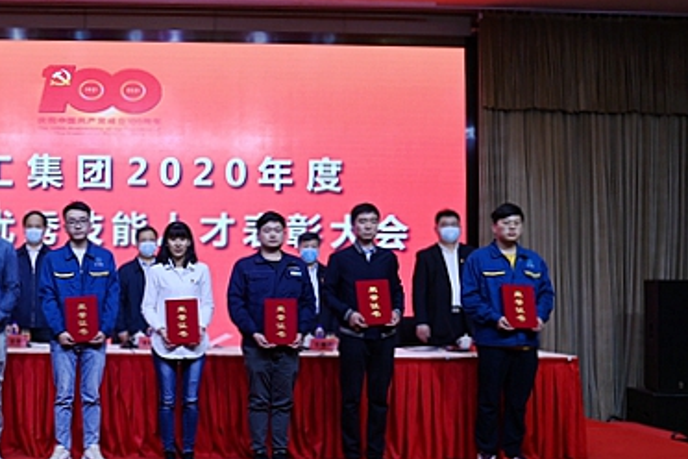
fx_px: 841
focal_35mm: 44
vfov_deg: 30.4
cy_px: 279
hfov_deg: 41.0
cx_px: 67
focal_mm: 24
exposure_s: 1/160
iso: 640
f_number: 4.5
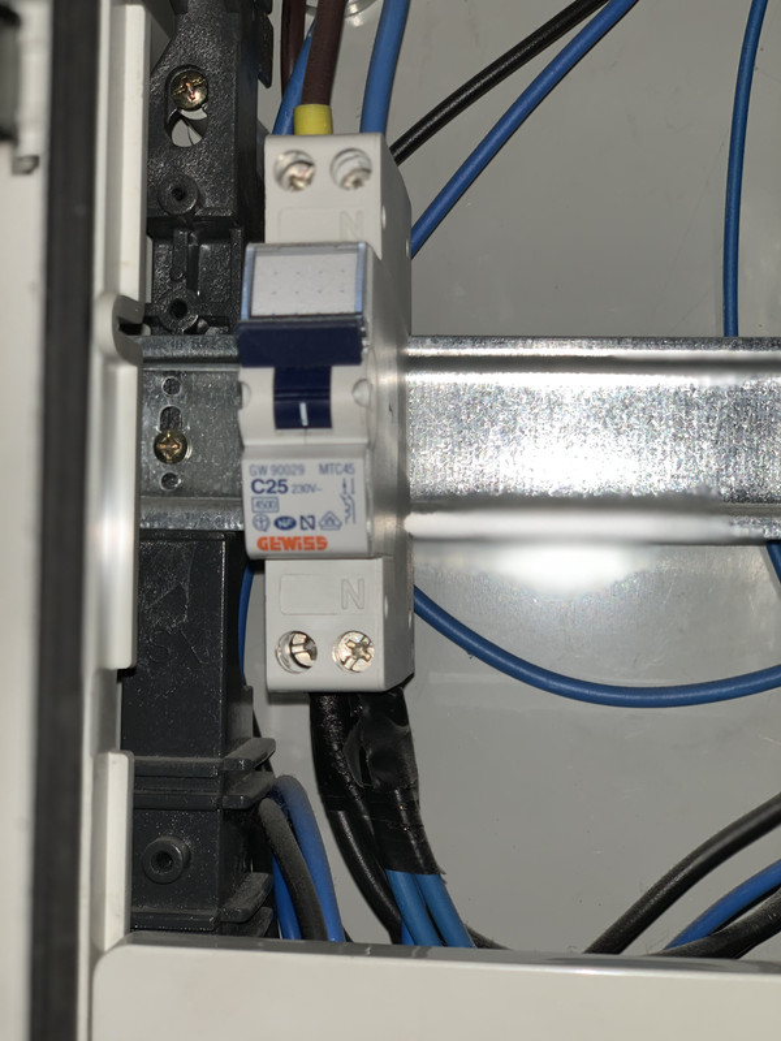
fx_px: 1564
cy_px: 520
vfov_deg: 36.8
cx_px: 390
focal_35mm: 52
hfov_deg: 28.0
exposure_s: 1/71
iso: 16
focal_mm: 6
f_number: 2.4
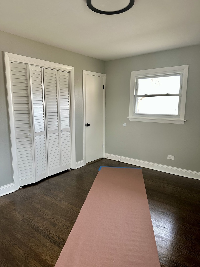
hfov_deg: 56.8
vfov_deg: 71.6
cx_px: 100
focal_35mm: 24
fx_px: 185
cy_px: 134
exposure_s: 1/121
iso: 160
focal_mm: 6.86
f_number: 1.78
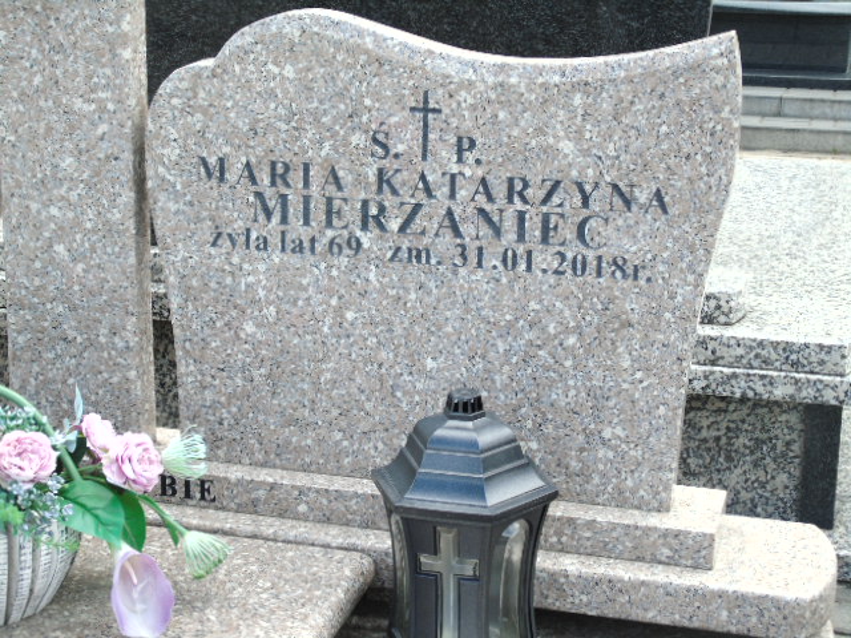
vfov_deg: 20.7
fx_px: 1745
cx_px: 426
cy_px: 319
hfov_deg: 27.4
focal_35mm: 71
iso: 80
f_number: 4.7
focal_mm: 13
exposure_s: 1/160
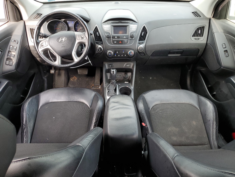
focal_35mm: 26
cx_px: 118
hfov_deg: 67.3
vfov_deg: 53.1
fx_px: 177
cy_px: 88
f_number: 1.5
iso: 50
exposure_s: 1/169
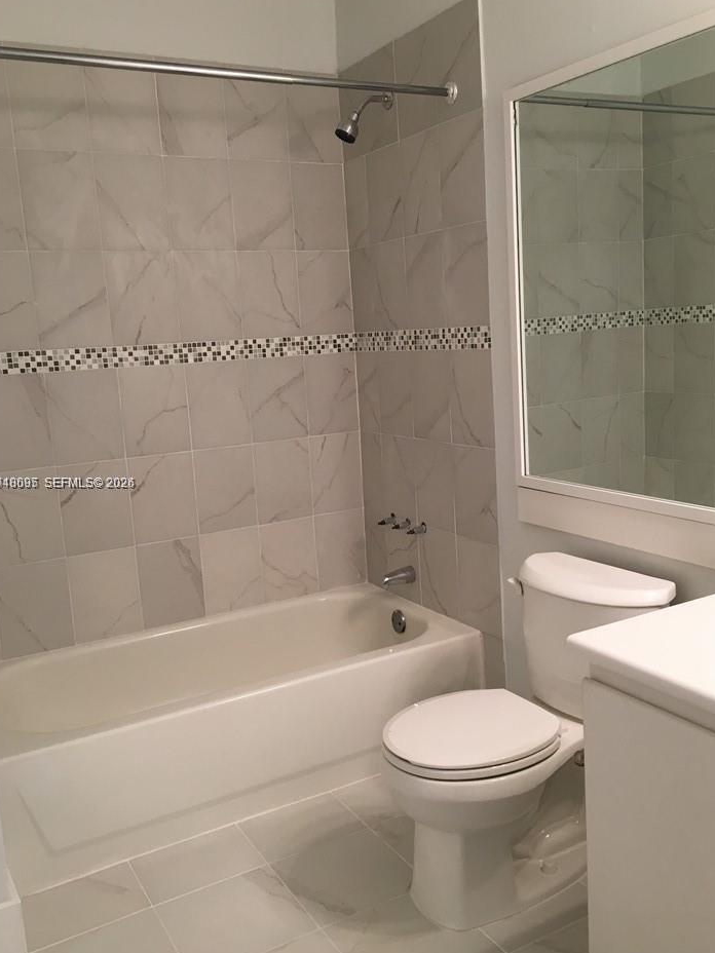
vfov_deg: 56.8
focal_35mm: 32
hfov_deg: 44.2
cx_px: 365
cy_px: 484
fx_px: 881
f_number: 2.2
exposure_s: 1/30
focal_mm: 4.15
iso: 64
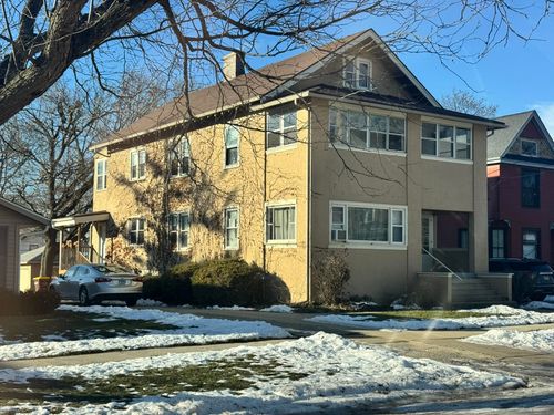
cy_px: 208
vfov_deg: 30.3
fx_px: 768
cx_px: 277
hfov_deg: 39.7
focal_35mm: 48
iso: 64
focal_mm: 6.76
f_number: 1.78
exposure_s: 1/685
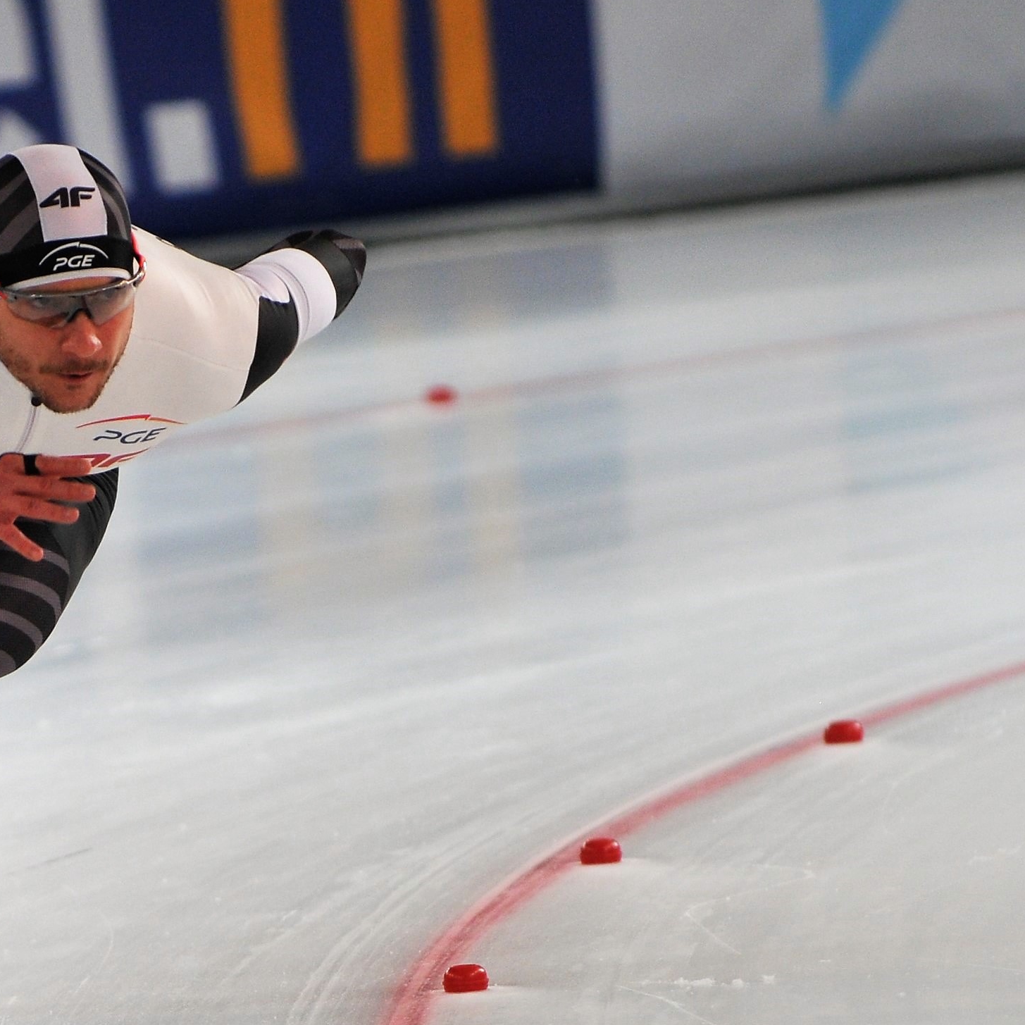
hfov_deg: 3.4
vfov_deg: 3.4
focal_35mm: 513
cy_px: 652
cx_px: 77
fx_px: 17186
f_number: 2.8
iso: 400
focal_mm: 200
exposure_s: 1/800
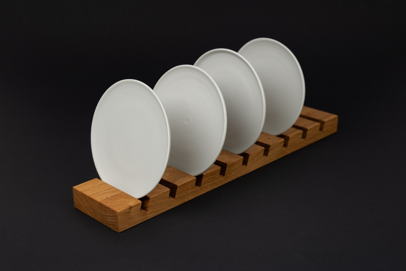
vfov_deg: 27.0
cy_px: 136
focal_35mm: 50
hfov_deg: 39.6
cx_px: 203
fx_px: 564
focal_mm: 50
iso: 1600
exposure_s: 1/100
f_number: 8
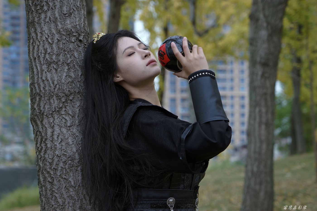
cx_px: 158
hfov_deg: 18.8
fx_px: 960
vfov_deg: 12.6
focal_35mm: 109
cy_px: 106
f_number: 4
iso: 100
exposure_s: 1/200
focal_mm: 73
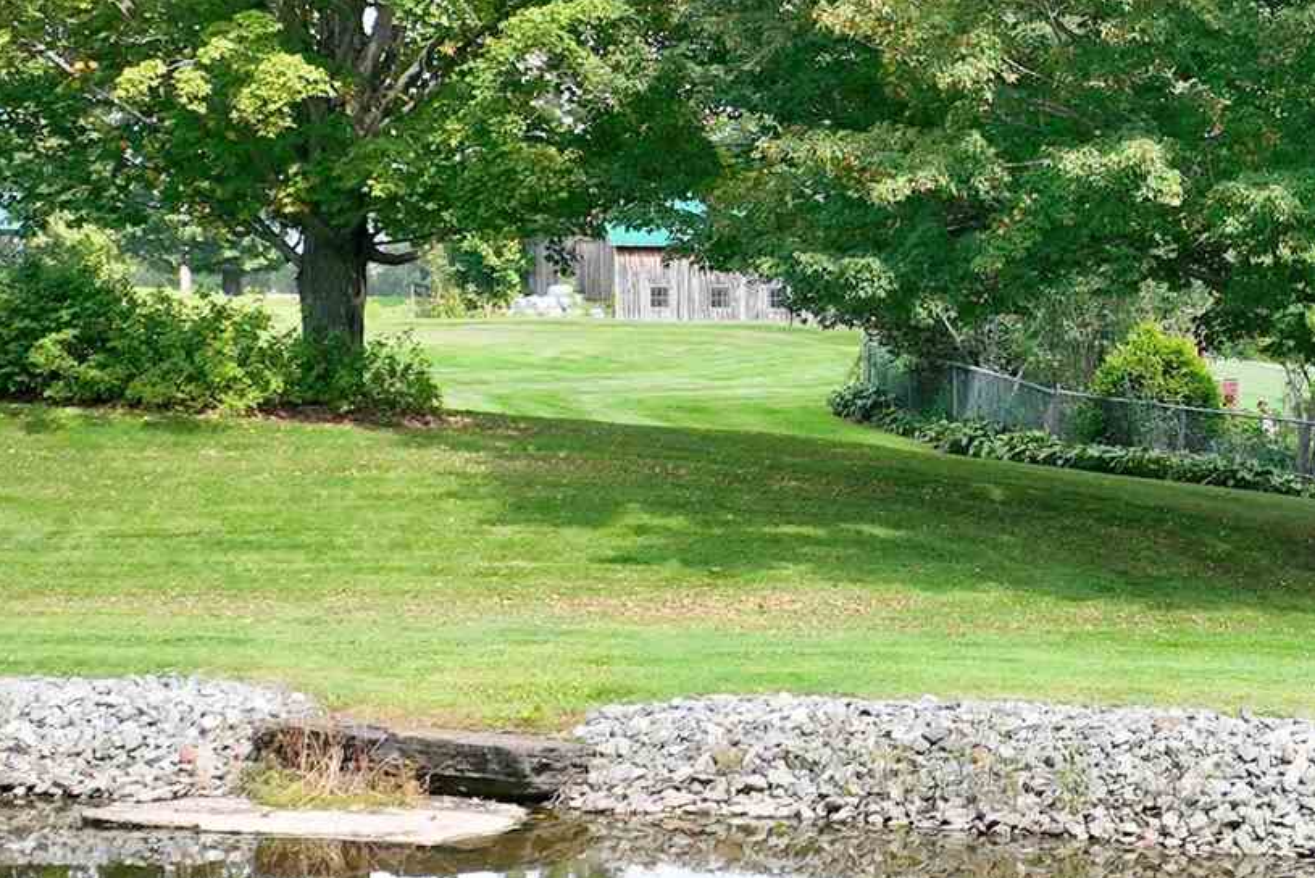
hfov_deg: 21.3
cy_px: 535
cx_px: 1154
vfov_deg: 14.6
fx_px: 3435
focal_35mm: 94
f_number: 2.8
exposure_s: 1/2000
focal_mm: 12.29
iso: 370
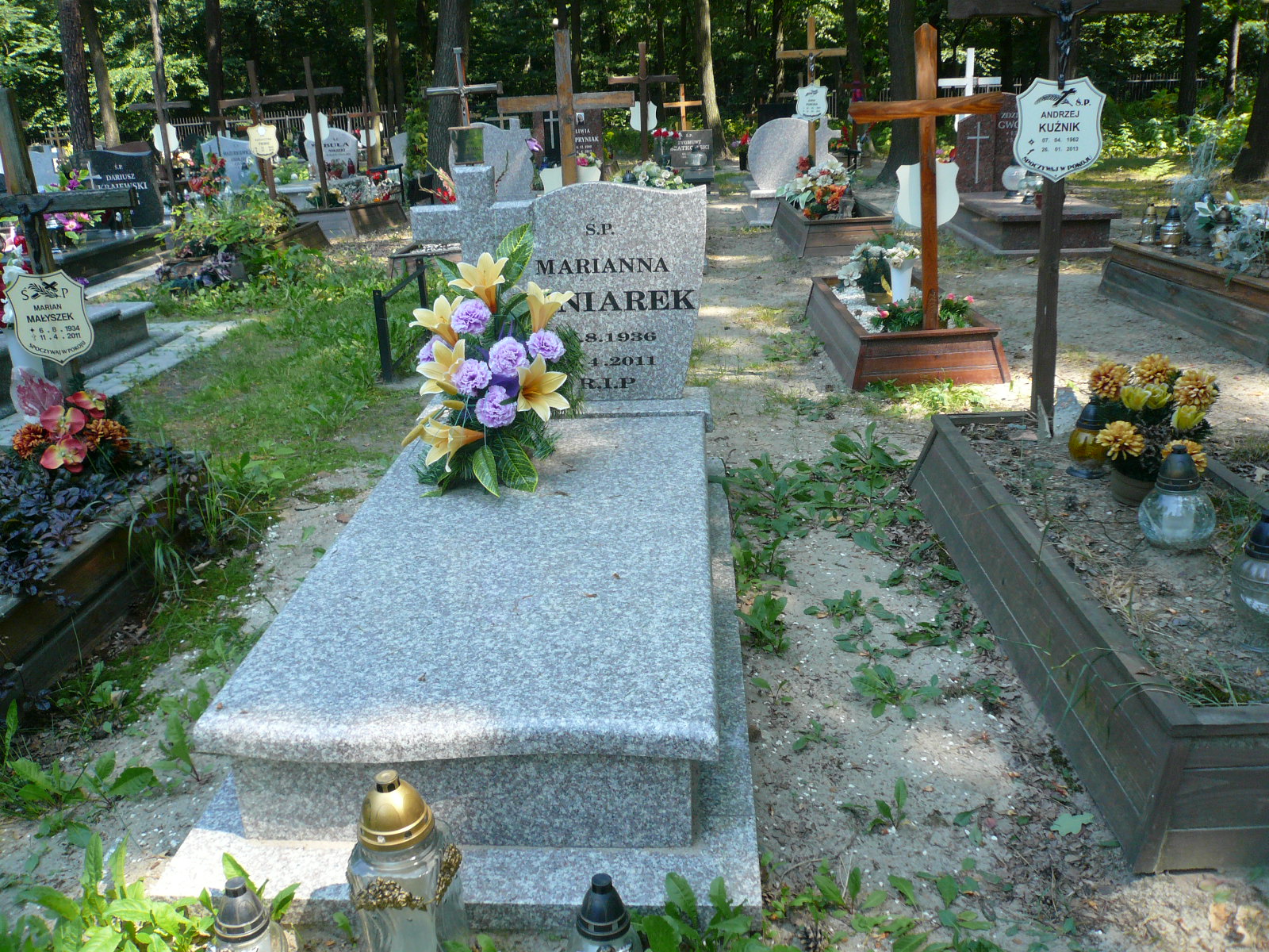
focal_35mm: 28
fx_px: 1026
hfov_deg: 63.4
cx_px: 634
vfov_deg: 49.7
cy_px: 476
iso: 100
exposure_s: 1/200
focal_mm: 4.6
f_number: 2.8
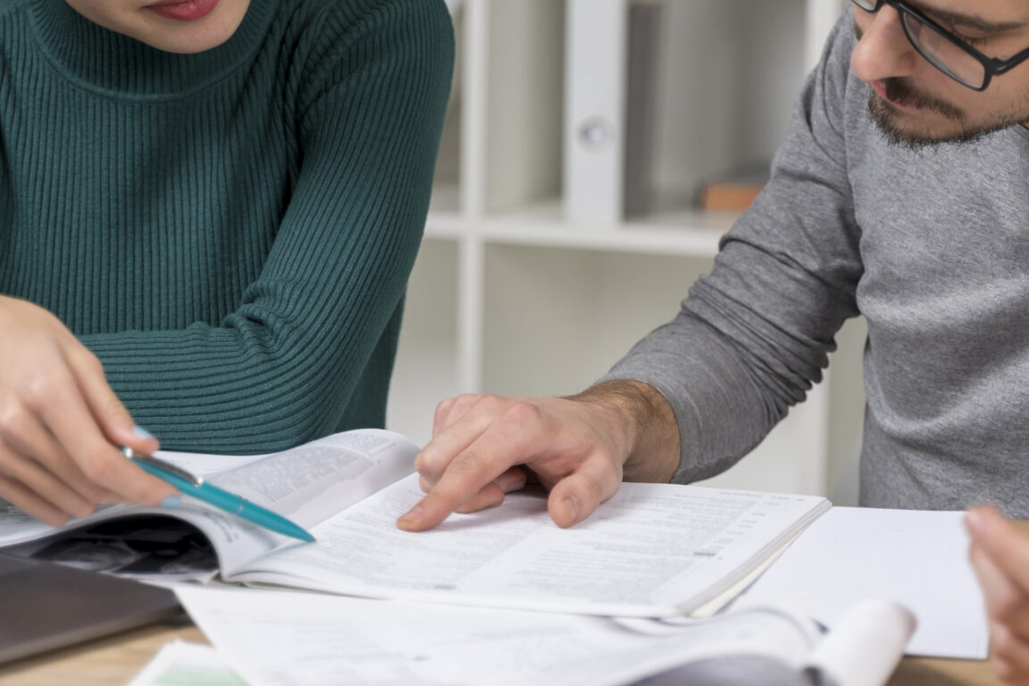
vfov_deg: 11.0
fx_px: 3545
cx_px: 620
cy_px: 113
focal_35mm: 124
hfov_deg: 16.5
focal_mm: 56
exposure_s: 1/160
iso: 320
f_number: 2.8
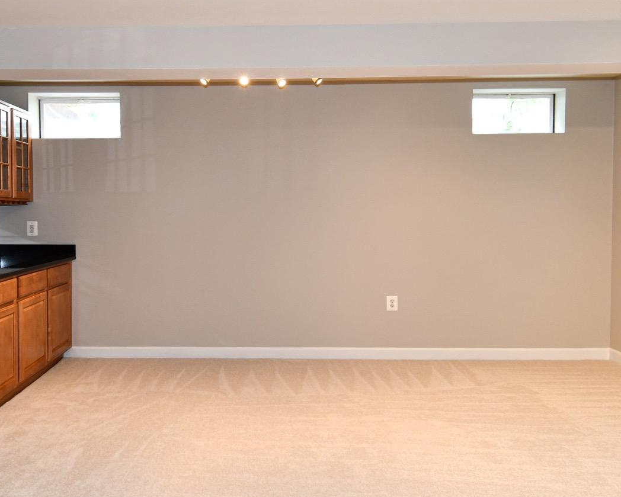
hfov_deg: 53.3
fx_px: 607
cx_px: 213
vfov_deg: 44.5
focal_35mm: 33
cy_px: 266
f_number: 4
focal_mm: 12
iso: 360
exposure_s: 1/60
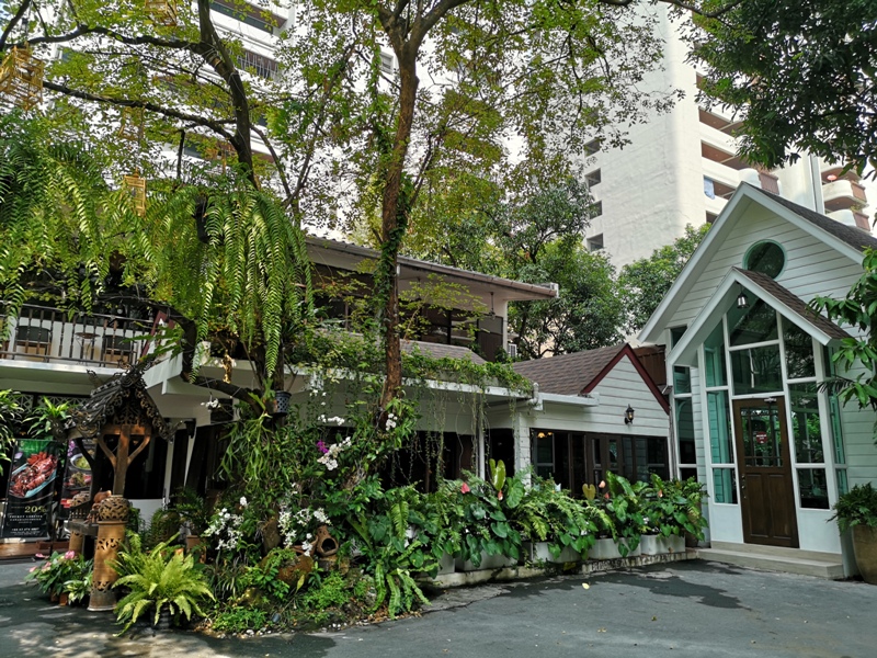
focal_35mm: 27
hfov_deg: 65.3
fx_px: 684
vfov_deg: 51.4
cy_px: 329
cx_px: 438
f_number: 1.8
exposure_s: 1/776
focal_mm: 3.95
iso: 50
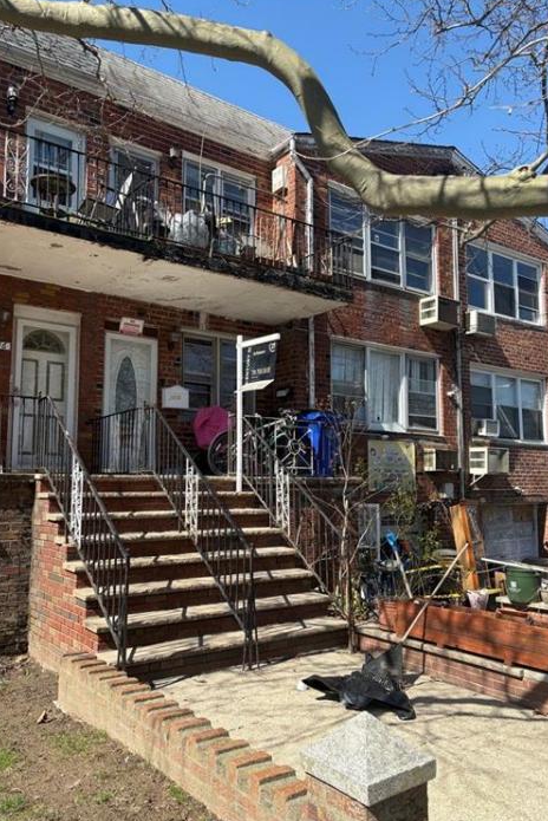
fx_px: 639
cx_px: 274
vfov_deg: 65.4
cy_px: 417
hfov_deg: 46.4
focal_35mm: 28
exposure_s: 1/1587
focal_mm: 5.96
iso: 50
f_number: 1.6
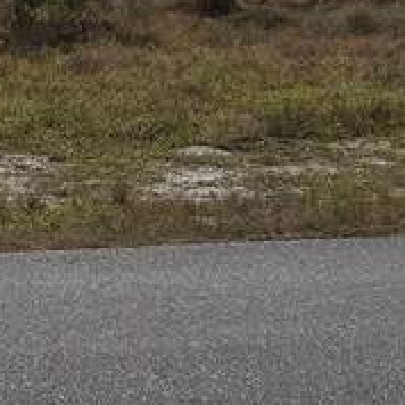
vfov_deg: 25.0
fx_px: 874
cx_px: 9
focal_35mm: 66
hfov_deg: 25.0
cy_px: 9
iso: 50
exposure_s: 1/612
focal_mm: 2.2
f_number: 2.2
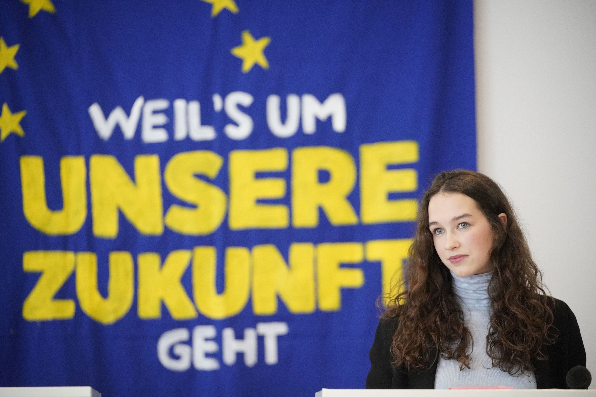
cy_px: 198
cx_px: 298
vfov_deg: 9.5
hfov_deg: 14.3
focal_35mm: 144
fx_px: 2384
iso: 10000
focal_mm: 144
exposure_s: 1/500
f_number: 2.8
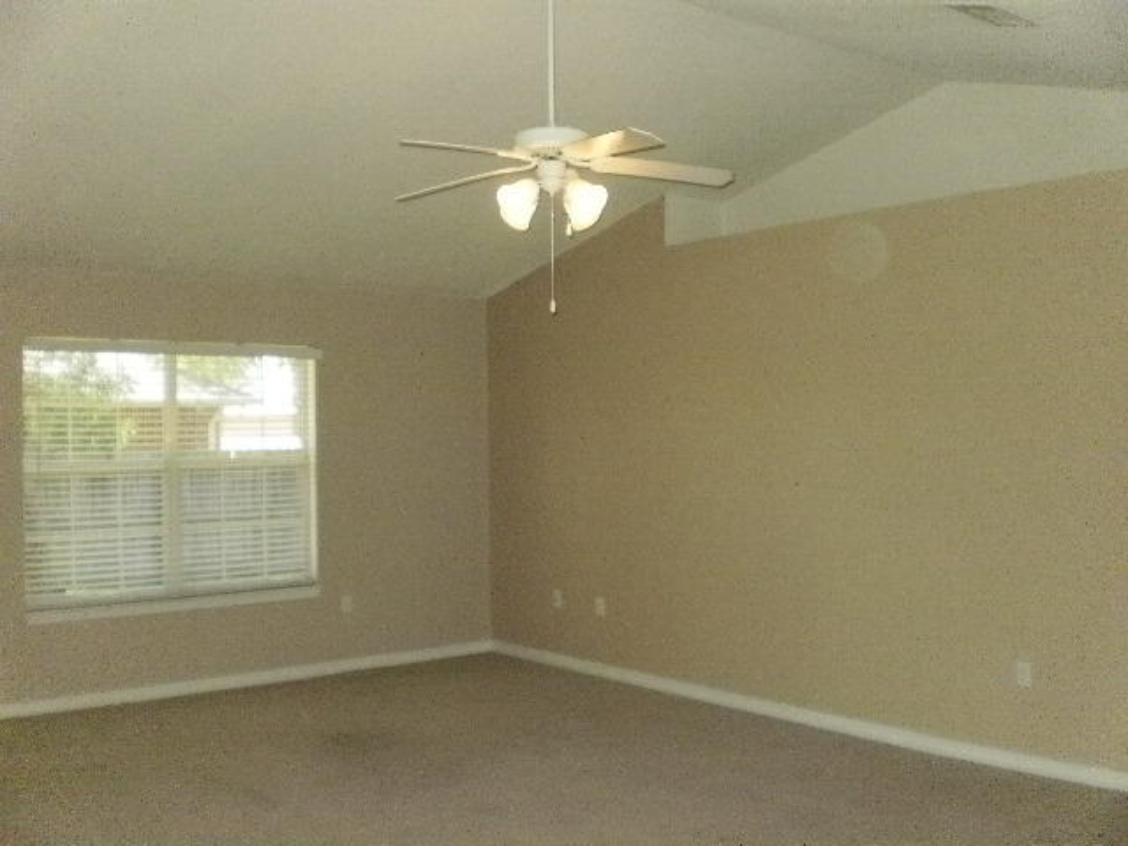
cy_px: 423
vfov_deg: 37.7
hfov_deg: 49.0
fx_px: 1238
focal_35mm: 38
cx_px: 564
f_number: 3.1
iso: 400
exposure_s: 1/250
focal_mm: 6.3
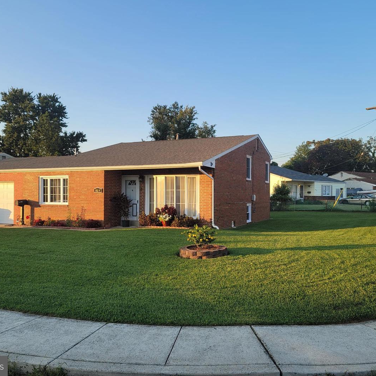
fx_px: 369
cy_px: 185
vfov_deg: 54.0
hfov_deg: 54.0
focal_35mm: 30
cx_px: 201
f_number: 1.8
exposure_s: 1/235
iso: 20
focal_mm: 7
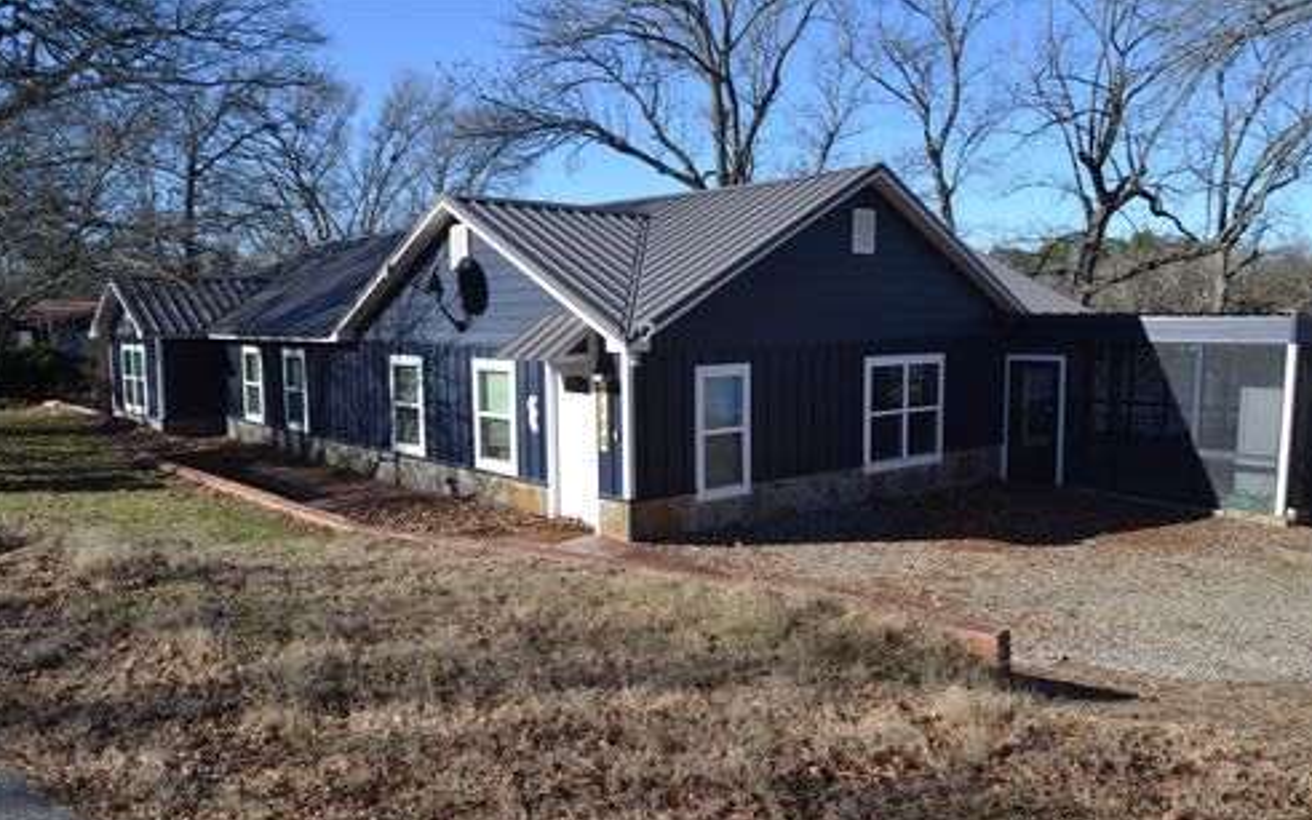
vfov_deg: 44.5
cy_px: 442
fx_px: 1001
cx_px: 652
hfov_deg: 66.5
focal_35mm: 28
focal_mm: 18
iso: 100
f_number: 8
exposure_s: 1/250
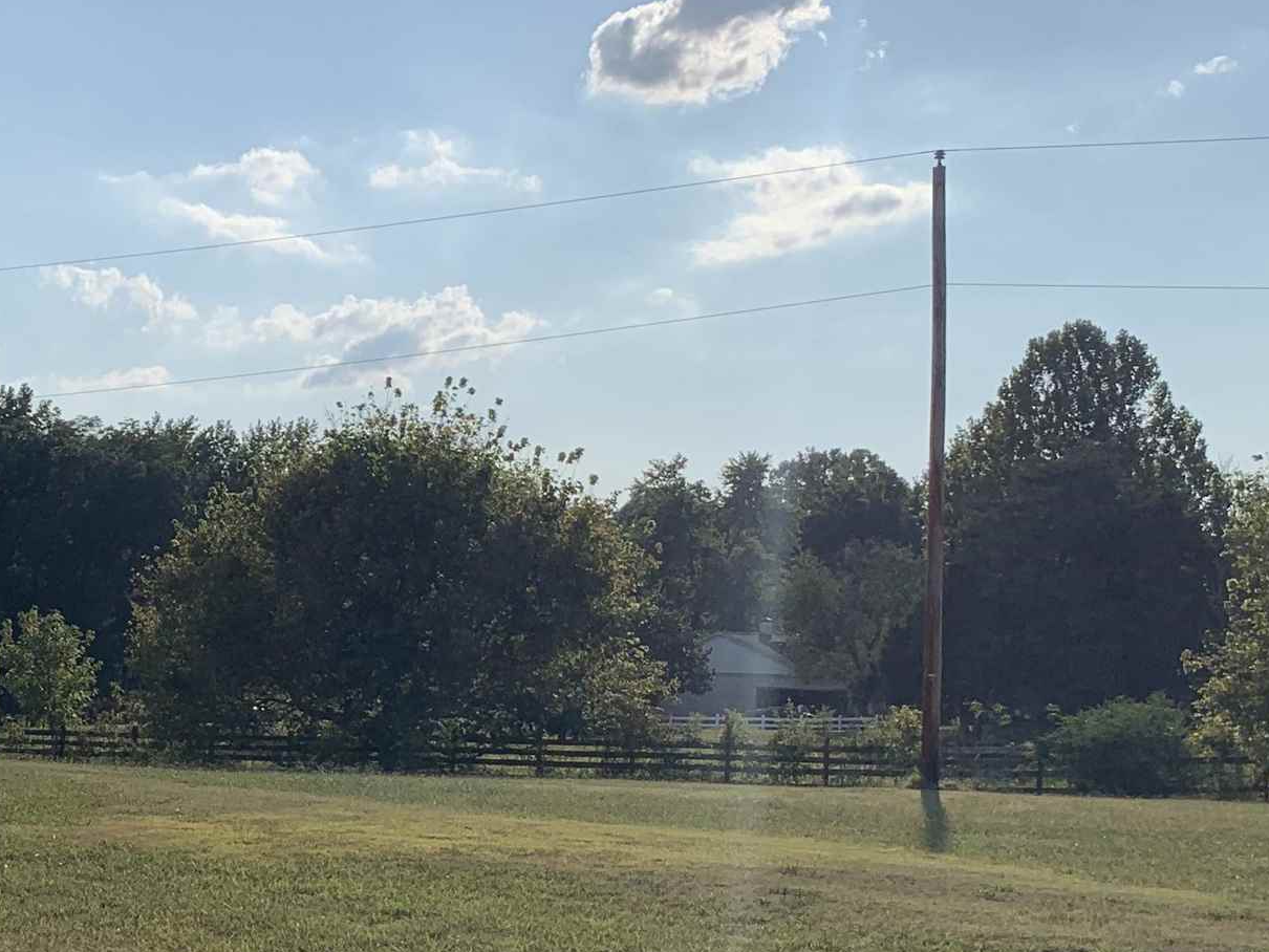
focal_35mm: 66
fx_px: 2420
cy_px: 745
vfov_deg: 22.0
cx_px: 57
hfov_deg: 28.0
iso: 25
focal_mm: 4.25
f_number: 1.8
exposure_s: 1/6897
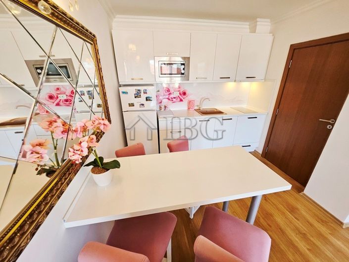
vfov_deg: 89.9
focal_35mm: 13
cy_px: 131
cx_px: 174
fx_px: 131
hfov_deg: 106.2
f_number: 2.2
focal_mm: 1.7
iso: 80
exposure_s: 1/50
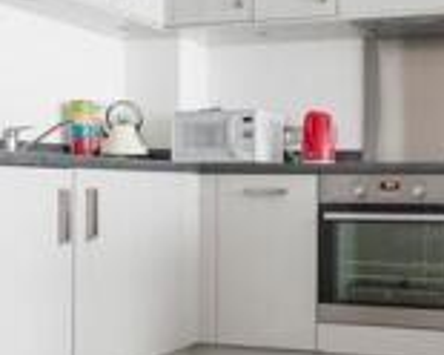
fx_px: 683
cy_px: 185
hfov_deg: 34.9
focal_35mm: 52
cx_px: 352
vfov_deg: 29.1
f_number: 11
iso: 200
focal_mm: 12
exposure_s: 2.5
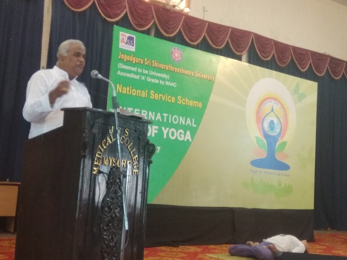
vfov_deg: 61.1
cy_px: 126
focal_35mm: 22
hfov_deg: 76.4
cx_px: 176
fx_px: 221
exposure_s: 1/25
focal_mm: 3.57
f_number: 2
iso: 500
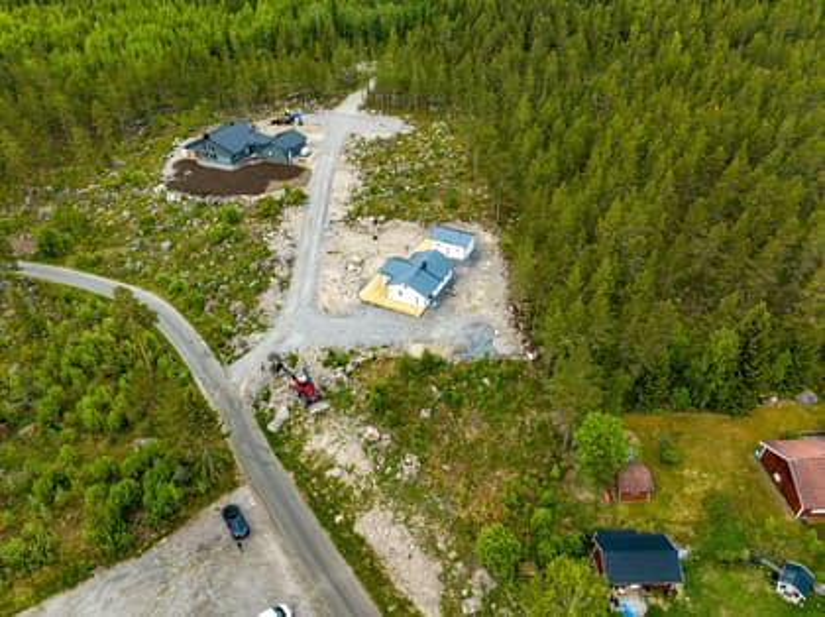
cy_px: 308
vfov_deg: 56.7
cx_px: 412
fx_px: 571
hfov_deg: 71.7
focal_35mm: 24
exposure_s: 1/250
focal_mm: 12.29
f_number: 4.5
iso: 140
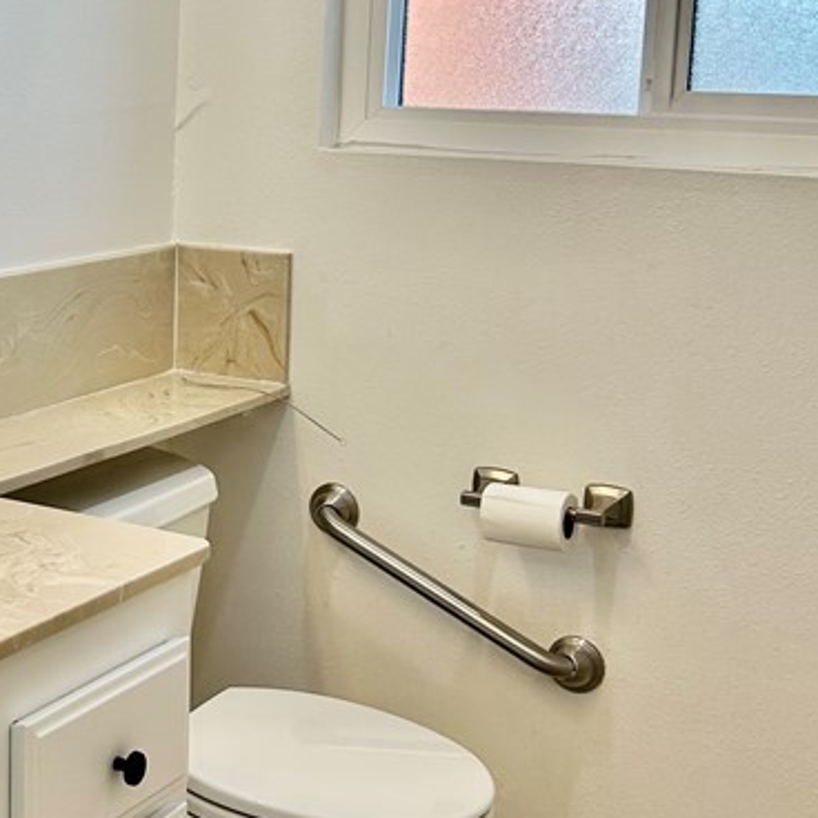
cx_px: 62
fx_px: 1711
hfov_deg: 25.9
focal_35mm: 64
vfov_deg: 26.8
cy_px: 322
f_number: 1.5
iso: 50
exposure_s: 1/322
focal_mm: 5.7
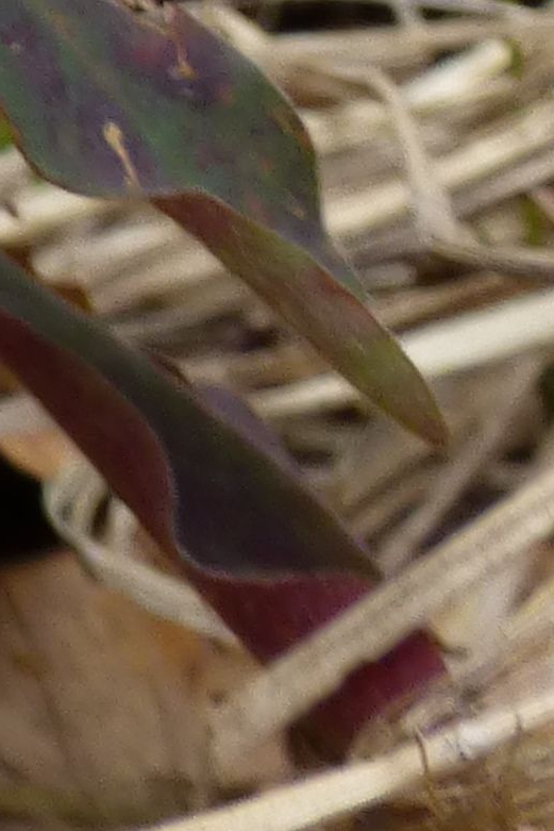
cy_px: -1074
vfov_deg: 12.2
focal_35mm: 138
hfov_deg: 8.3
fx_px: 3184
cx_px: -1151
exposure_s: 1/200
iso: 100
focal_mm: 4.3
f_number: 4
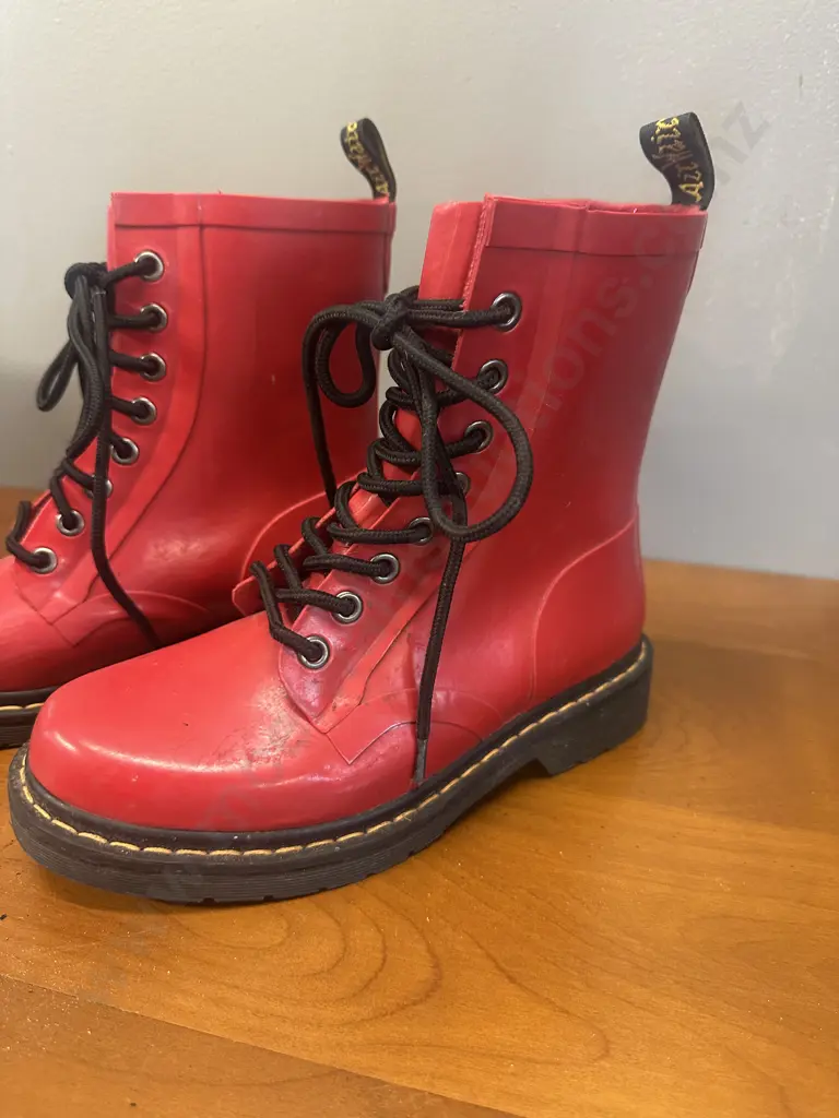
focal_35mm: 24
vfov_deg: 71.6
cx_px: 420
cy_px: 559
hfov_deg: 56.8
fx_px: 776
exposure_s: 1/50
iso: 400
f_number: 1.78
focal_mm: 6.86
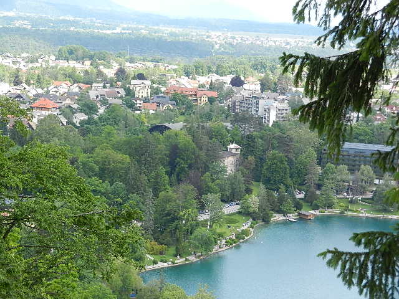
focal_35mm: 91
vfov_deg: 16.2
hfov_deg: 21.5
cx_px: 200
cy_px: 150
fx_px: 1049
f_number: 4.9
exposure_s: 1/200
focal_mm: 16.3
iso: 160
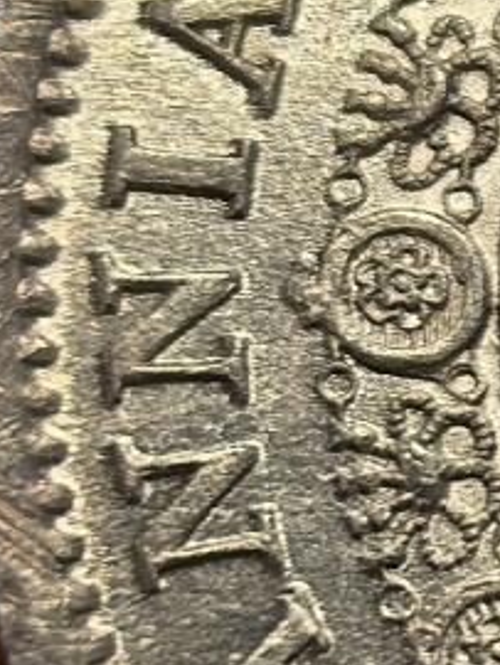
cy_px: 384
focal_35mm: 360
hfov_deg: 4.1
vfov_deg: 5.5
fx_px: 6922
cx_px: 1163
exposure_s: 1/100
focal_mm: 6.98
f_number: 2
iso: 125
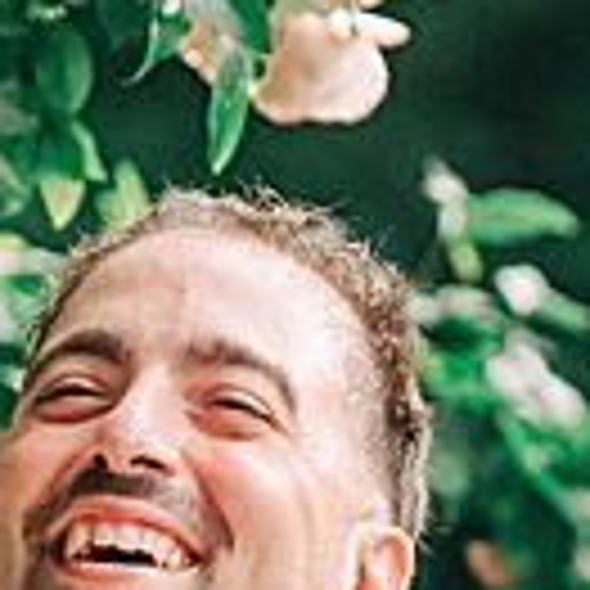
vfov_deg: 1.7
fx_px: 20035
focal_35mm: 1039
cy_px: 691
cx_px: 928
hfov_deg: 1.7
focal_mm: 170
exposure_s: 1/800
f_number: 2.8
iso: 640
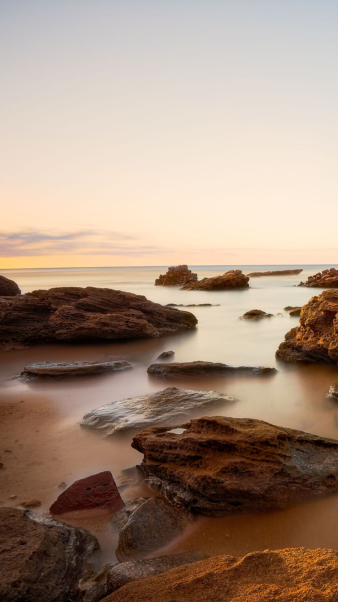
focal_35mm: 26
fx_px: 414
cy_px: 307
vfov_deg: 71.9
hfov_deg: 32.3
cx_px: 449
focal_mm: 16
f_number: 13
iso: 100
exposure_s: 60
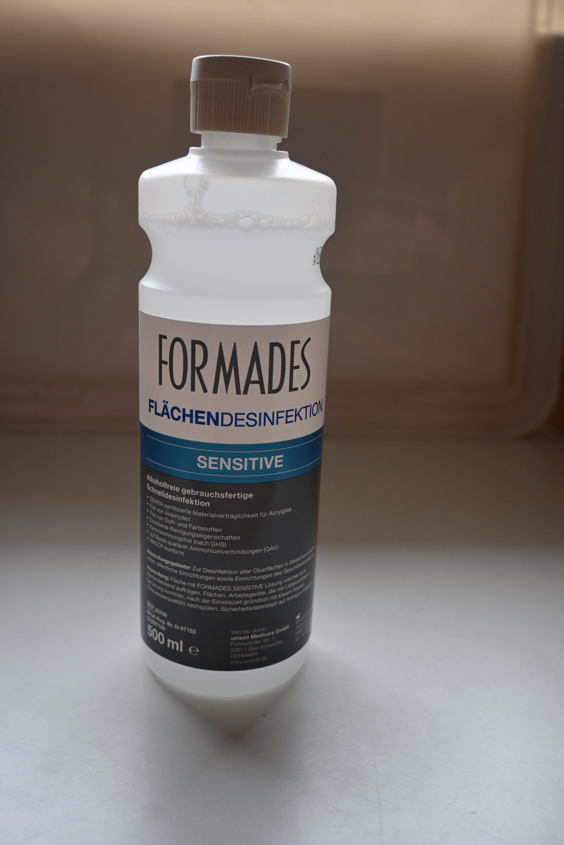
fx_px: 881
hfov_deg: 35.5
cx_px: 282
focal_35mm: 38
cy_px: 422
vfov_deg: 51.3
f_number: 4.2
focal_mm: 25
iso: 400
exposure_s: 1/250
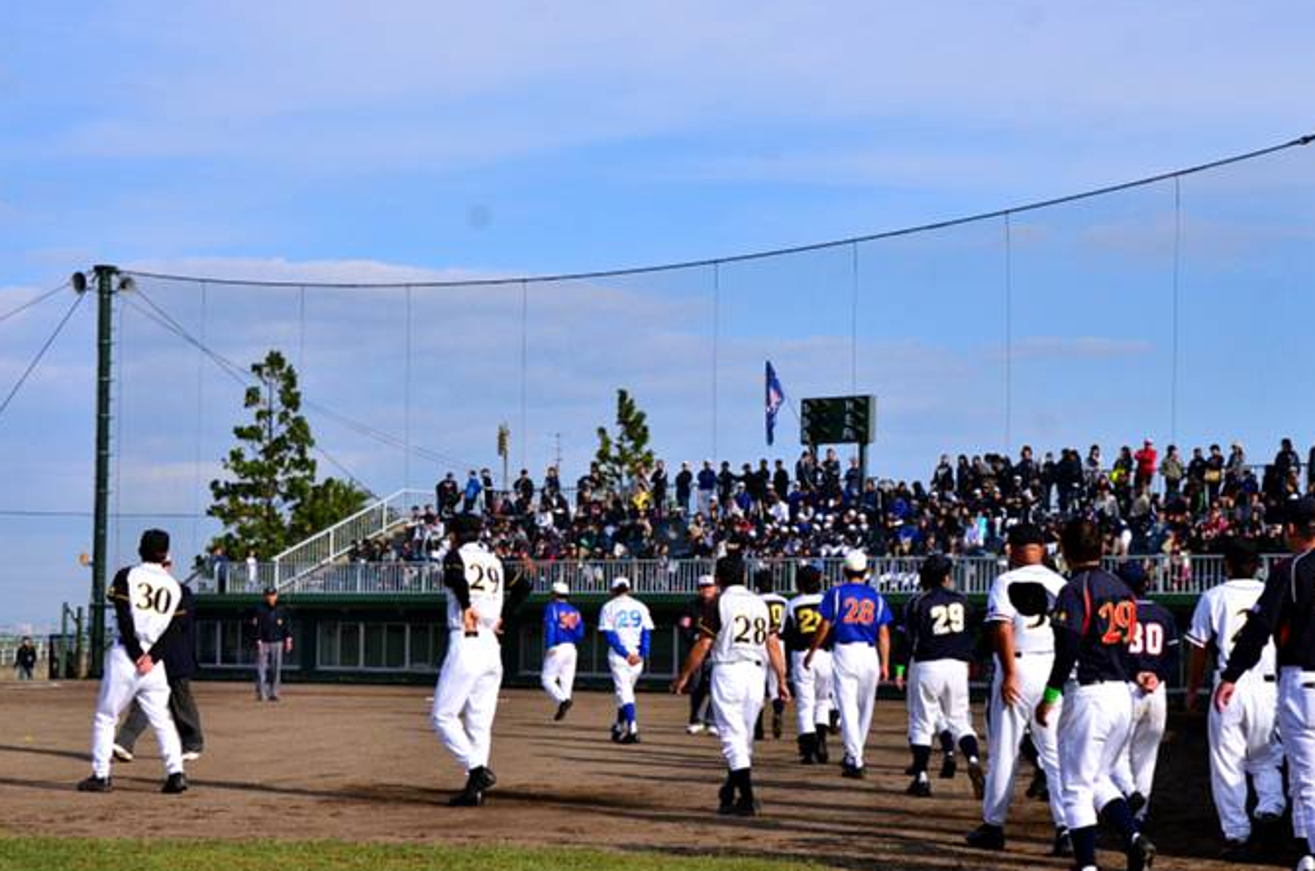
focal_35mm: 81
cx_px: 779
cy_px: 510
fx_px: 2938
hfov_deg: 25.2
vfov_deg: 16.9
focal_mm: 45
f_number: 8
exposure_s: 1/2500
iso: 800
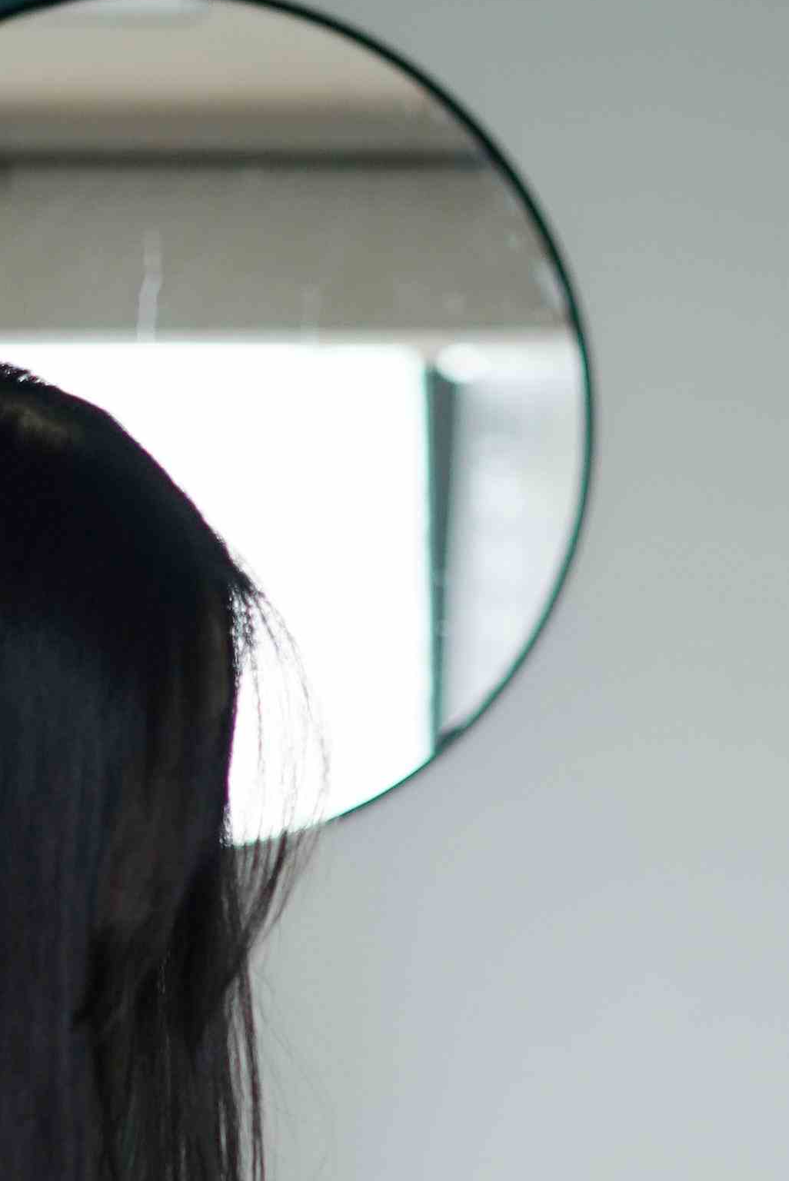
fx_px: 4530
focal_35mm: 138
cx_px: 264
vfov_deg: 14.3
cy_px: 1459
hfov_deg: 9.9
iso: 500
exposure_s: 1/160
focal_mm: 50
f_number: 1.8
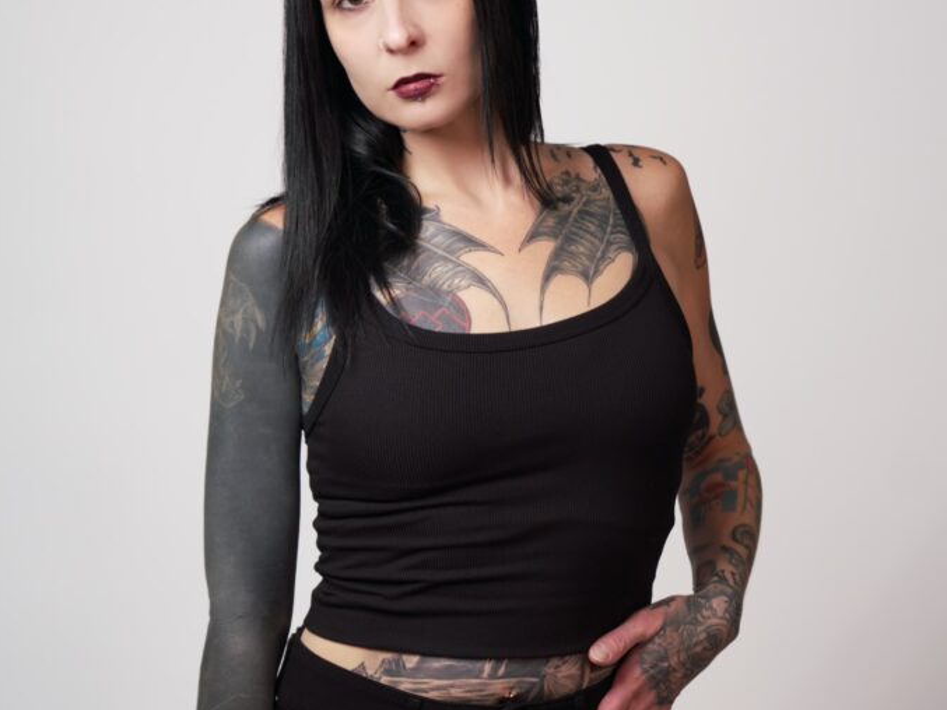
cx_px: 474
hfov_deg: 20.4
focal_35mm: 96
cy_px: 491
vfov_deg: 15.4
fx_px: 2627
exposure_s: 1/250
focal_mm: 66
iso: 100
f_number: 2.8
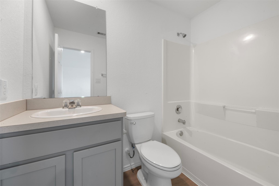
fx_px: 108
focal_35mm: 14
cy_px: 93
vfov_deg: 81.2
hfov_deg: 104.3
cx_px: 140
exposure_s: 3.2
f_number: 8
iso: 250
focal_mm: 14
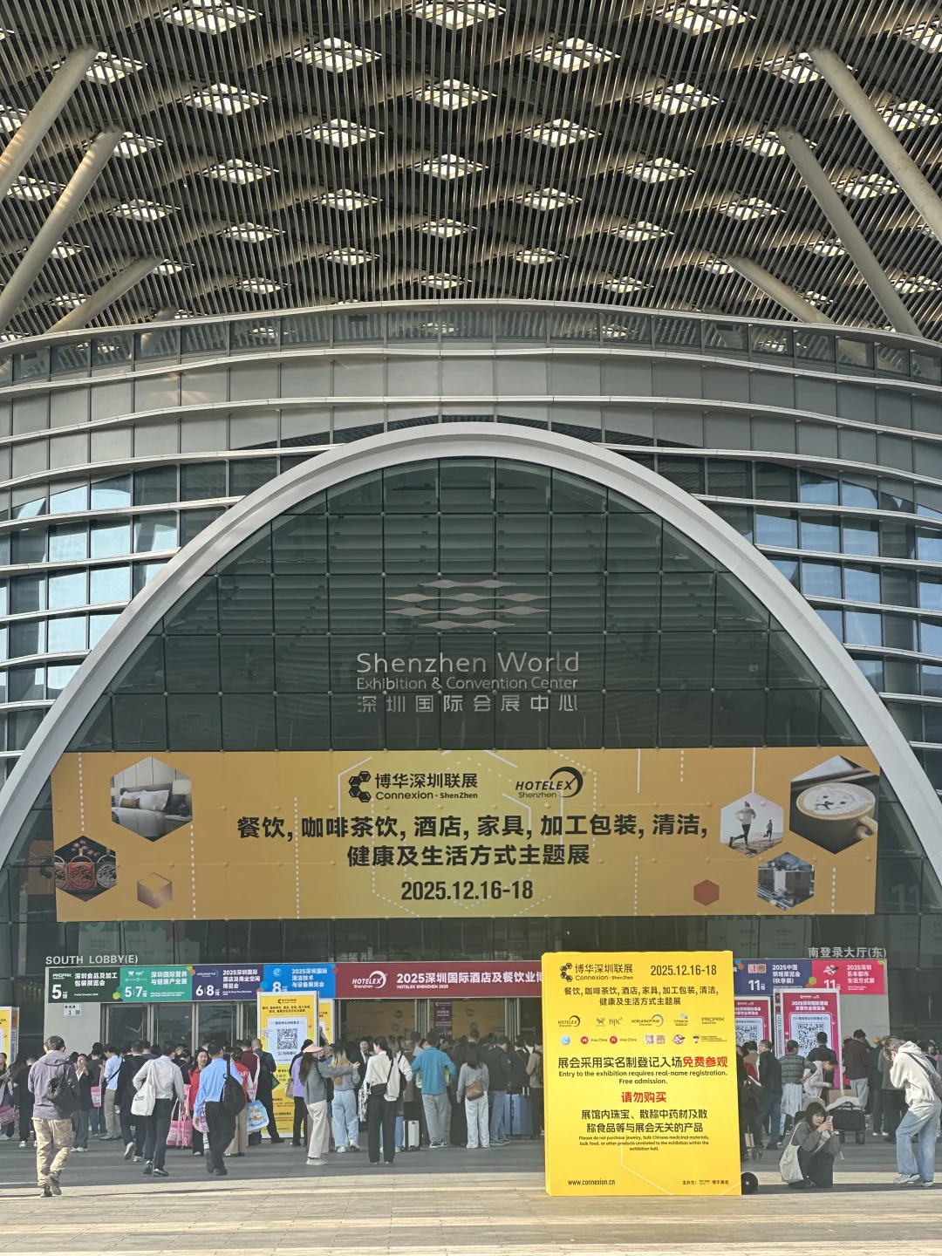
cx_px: 471
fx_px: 2794
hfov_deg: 19.1
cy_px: 628
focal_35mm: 77
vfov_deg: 25.3
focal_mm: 9
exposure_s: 1/170
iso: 32
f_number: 2.8
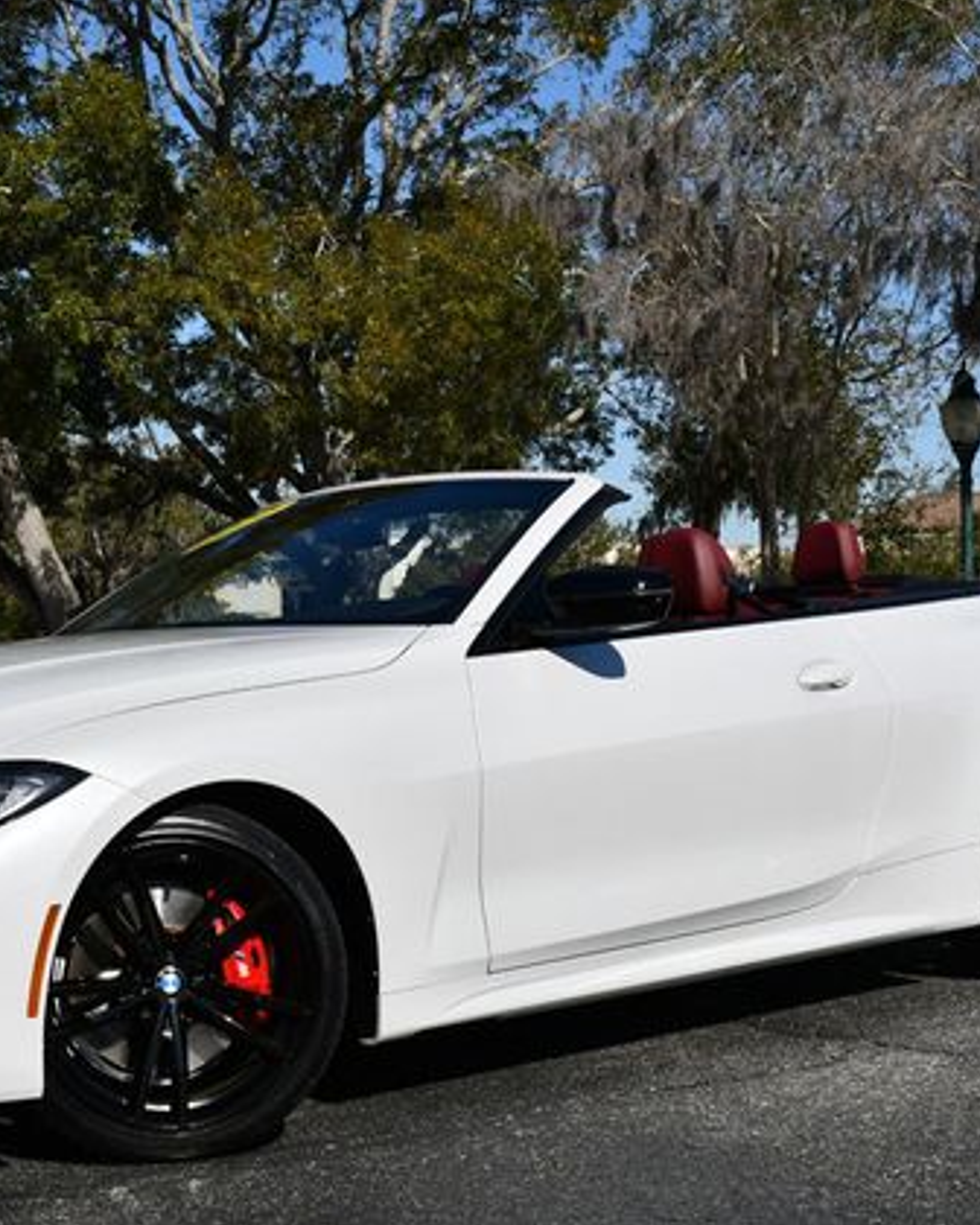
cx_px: 344
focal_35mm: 63
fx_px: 2284
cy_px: 615
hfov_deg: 24.1
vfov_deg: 30.0
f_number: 10
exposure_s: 1/400
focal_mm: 22
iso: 100
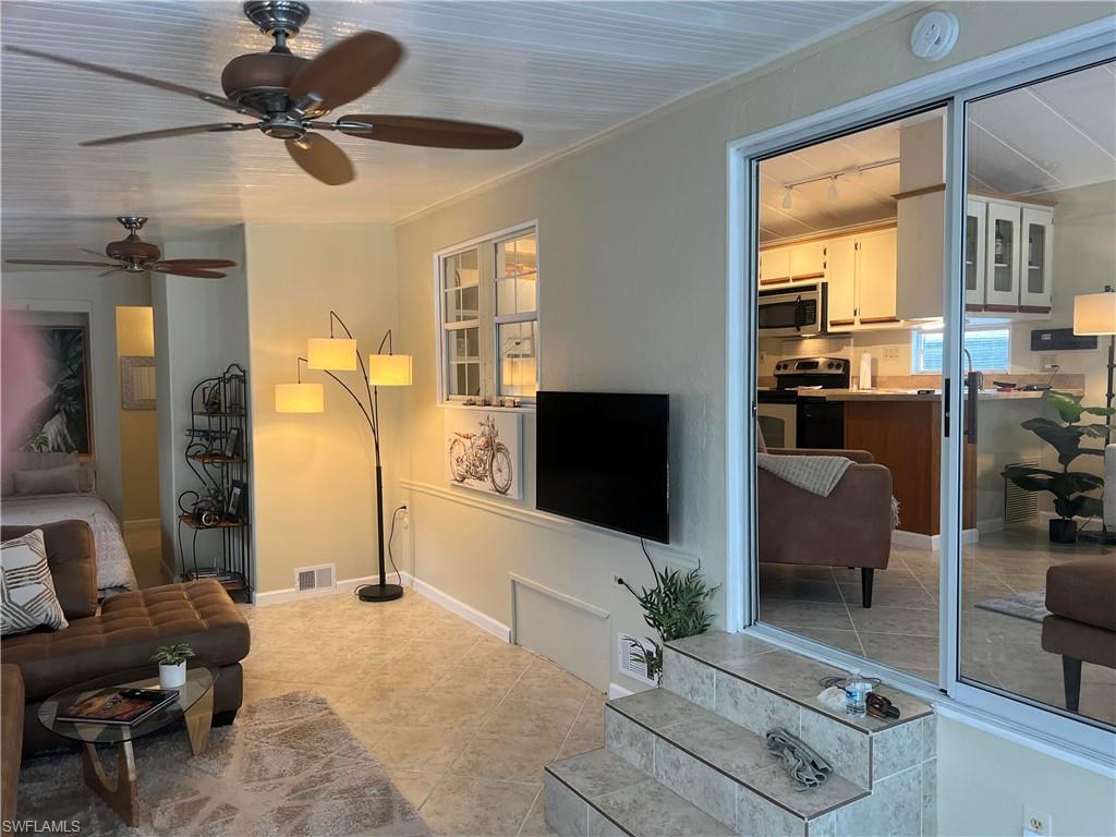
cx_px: 558
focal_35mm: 26
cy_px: 418
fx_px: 838
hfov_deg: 67.3
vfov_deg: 53.1
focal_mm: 5.7
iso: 125
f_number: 1.5
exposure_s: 1/120
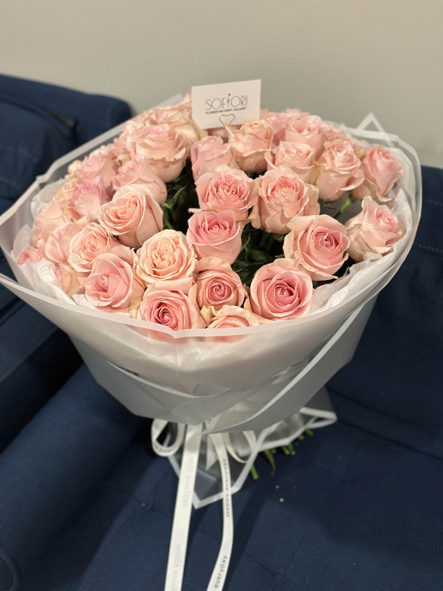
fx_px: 819
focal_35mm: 48
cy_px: 296
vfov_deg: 39.7
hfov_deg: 30.3
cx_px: 222
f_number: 1.78
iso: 320
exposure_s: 1/60
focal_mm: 6.86
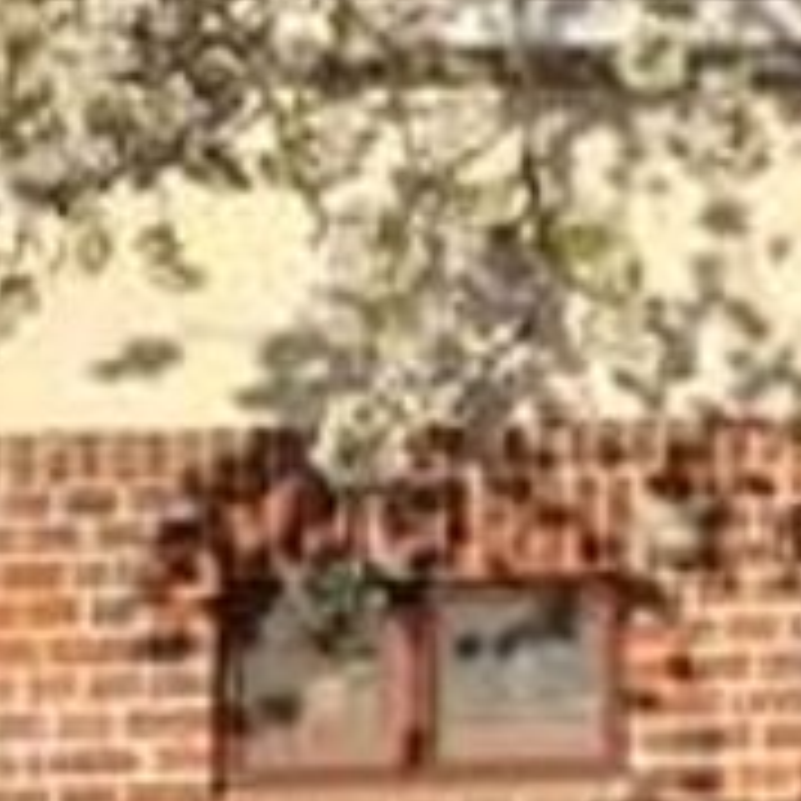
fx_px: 3901
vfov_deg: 11.3
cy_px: -315
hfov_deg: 11.6
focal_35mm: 149
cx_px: 724
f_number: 2
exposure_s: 1/1093
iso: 20
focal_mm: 4.6
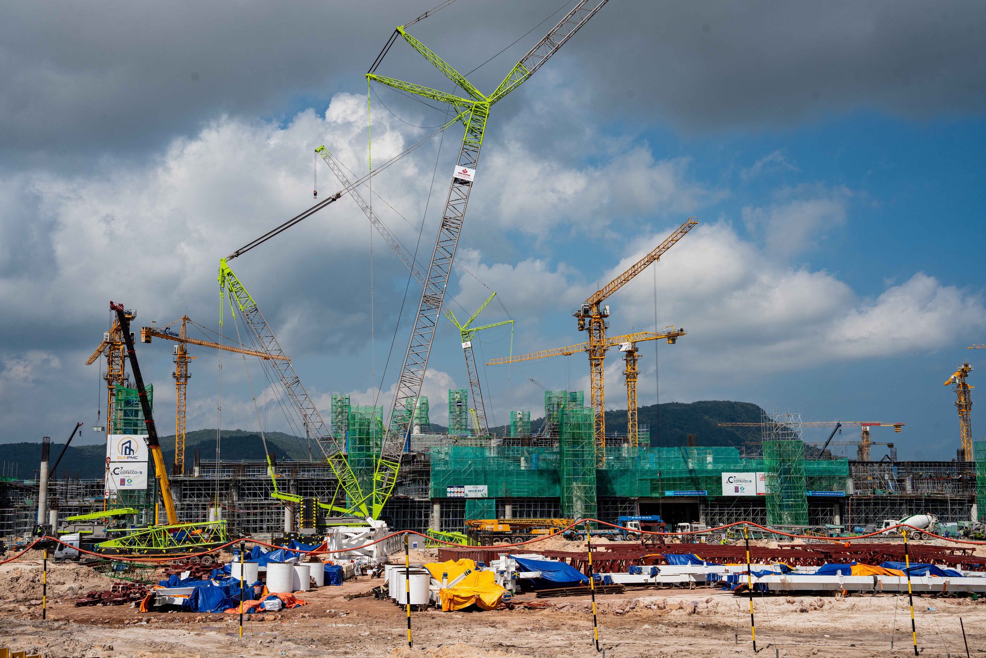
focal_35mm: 48
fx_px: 1315
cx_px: 493
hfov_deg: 41.1
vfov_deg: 28.1
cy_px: 329
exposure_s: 1/640
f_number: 10
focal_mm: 48
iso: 160
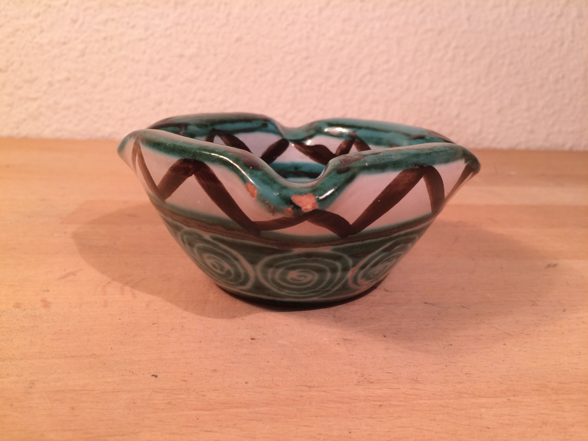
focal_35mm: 29
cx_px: 294
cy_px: 220
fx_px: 493
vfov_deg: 48.2
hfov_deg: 61.7
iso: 50
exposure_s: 1/33
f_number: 2.2
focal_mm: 4.15
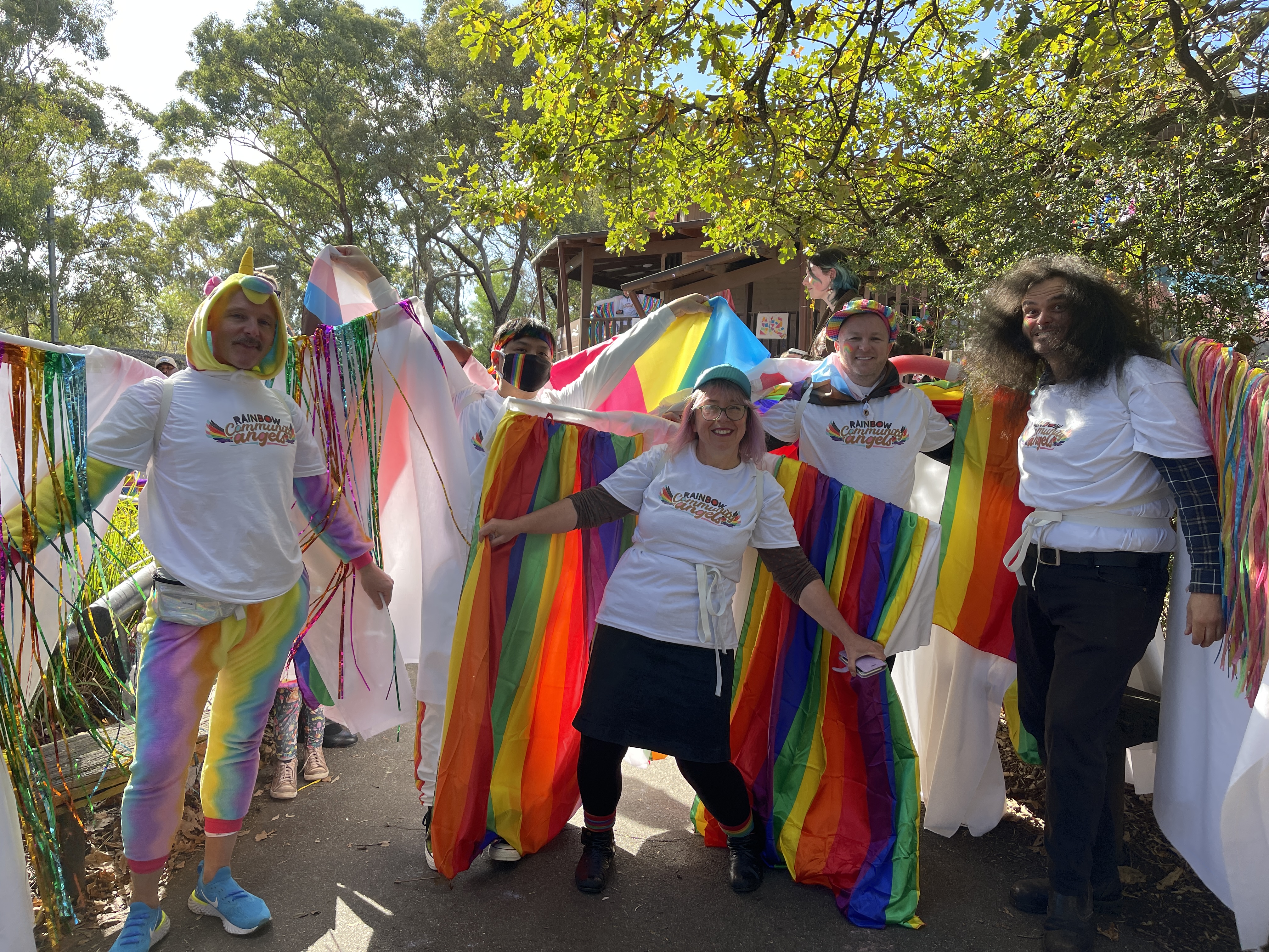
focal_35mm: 26
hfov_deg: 67.3
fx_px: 953
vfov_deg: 53.1
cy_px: 476
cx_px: 634
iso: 32
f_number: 1.6
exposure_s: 1/418
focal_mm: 5.1
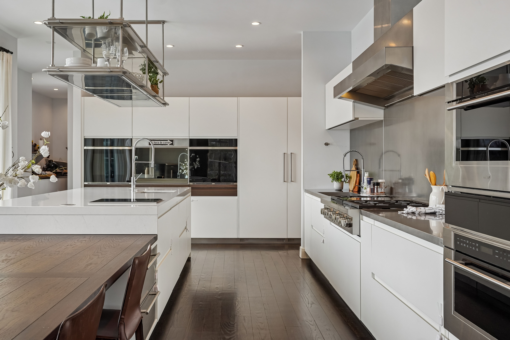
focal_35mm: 35
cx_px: 255
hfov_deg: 54.4
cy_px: 170
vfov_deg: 37.9
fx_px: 496
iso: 400
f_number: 7.1
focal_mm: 35
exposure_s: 1/160
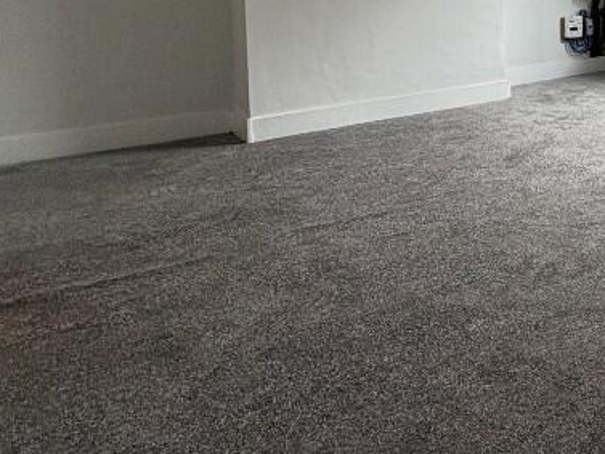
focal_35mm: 38
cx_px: 713
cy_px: -8
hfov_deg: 37.8
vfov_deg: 34.1
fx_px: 664
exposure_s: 1/99
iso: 125
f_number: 2.2
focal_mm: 2.22
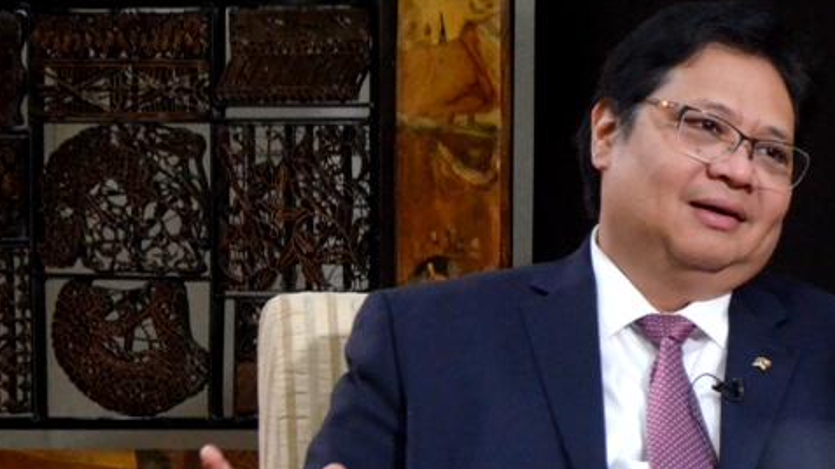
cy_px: 579
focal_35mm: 330
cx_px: 800
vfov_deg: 3.7
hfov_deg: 6.5
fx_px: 7304
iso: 3200
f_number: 5.6
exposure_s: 1/125
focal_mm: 98
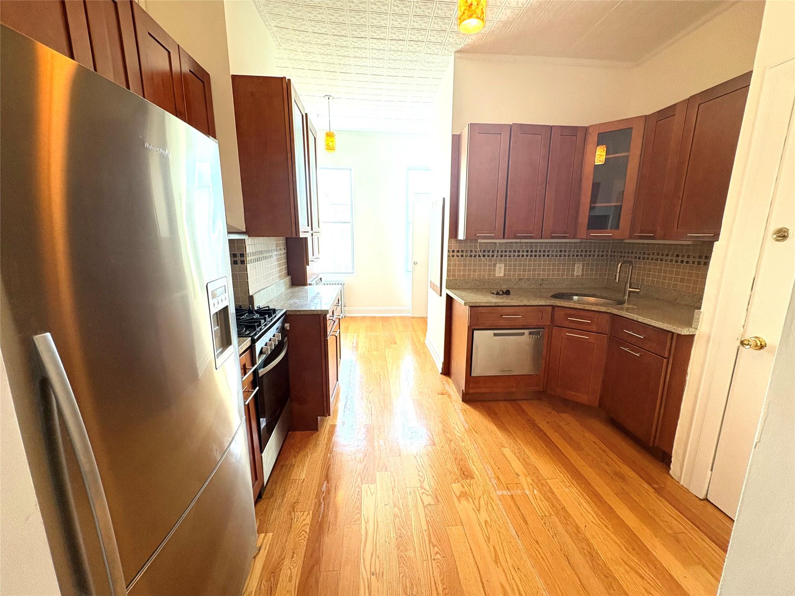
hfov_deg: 102.1
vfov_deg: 85.7
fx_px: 322
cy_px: 298
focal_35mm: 14
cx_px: 398
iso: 320
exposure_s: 1/60
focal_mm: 2.22
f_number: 2.2
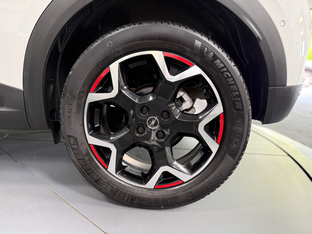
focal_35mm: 24
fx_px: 216
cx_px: 156
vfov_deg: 56.8
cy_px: 117
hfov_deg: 71.6
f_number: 1.78
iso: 250
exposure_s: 1/50
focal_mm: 6.76
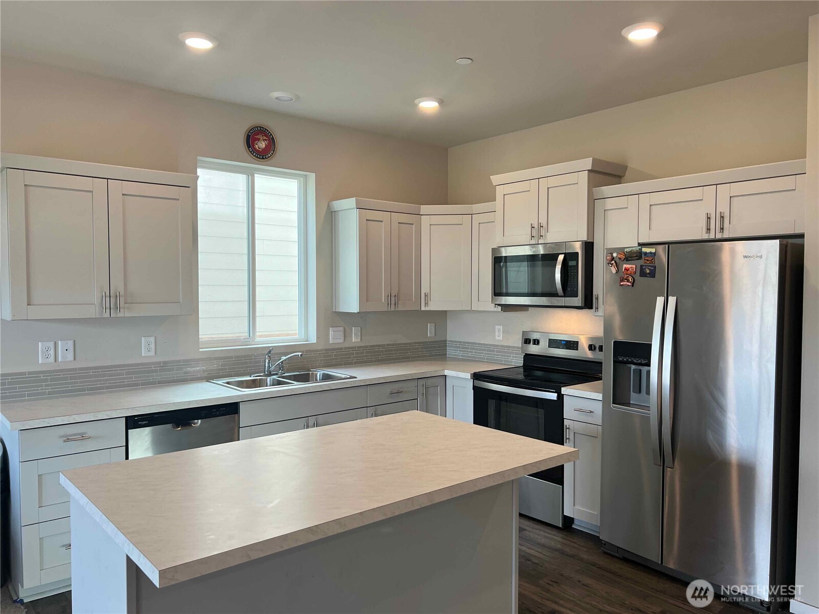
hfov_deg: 67.3
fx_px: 615
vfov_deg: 53.1
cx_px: 410
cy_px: 307
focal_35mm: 26
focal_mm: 5.7
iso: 64
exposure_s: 1/120
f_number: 1.5
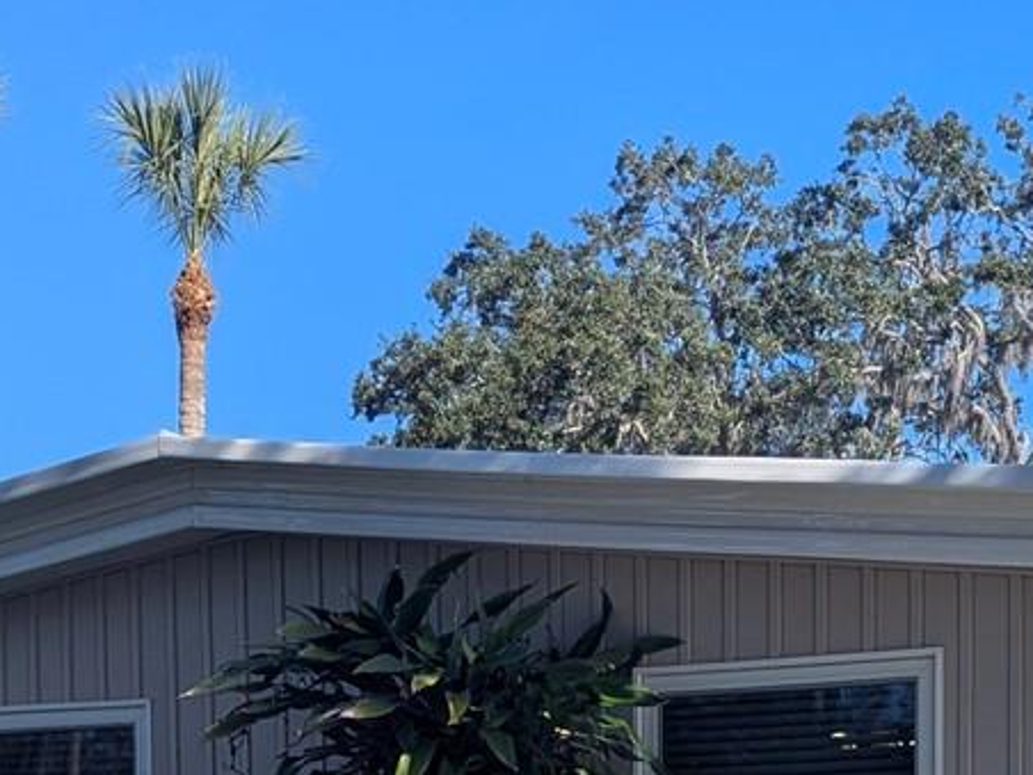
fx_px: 2537
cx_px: 615
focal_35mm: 85
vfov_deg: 16.3
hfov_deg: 23.0
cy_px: 1036
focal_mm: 6.81
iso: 34
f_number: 1.85
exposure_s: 1/1508
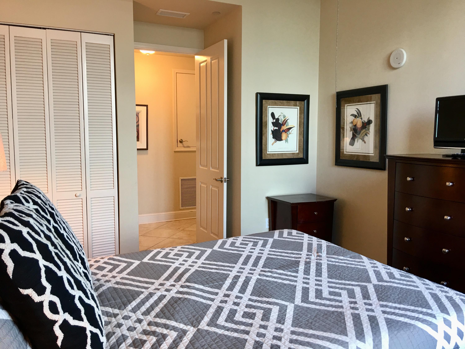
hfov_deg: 61.7
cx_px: 232
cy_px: 174
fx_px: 390
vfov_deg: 48.2
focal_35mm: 29
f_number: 2.2
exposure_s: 1/15
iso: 32
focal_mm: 4.15
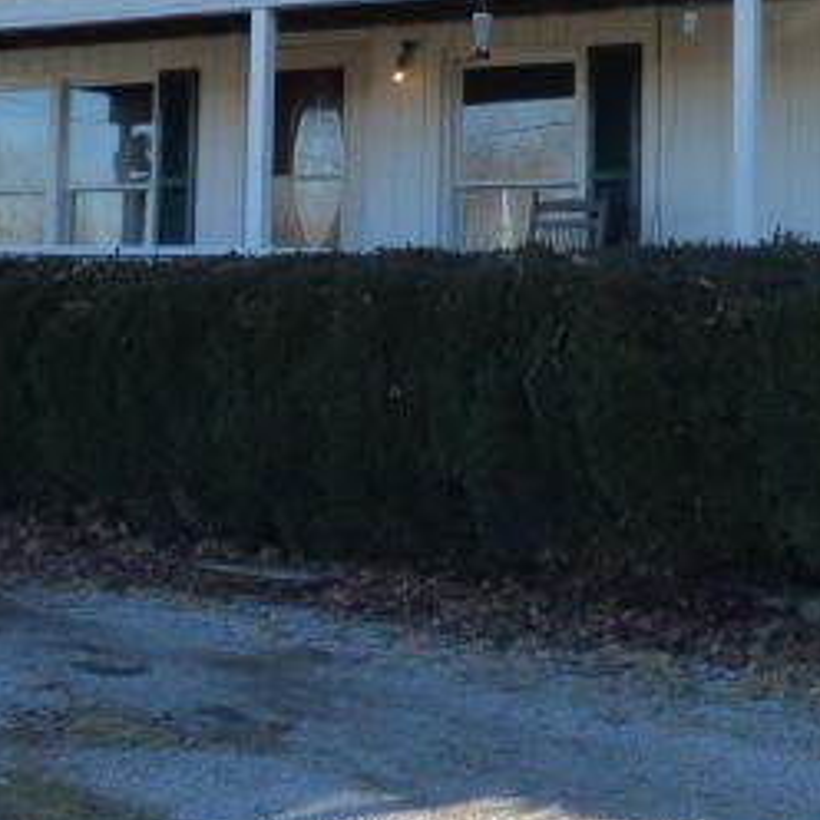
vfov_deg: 23.2
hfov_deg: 23.7
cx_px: 360
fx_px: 1956
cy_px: 126
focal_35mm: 73
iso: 160
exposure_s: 1/640
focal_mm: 3.58
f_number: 2.8
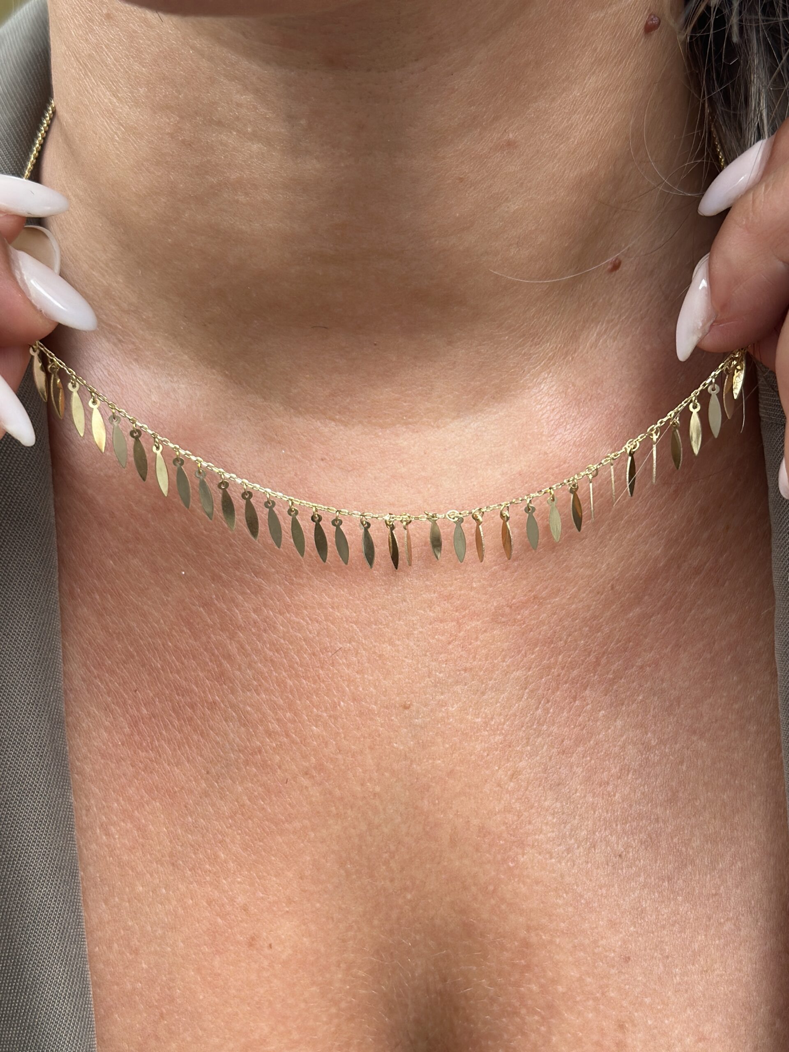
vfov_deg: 39.7
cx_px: 394
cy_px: 526
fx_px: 1459
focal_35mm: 48
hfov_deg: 30.3
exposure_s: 1/171
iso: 80
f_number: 1.78
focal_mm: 6.86
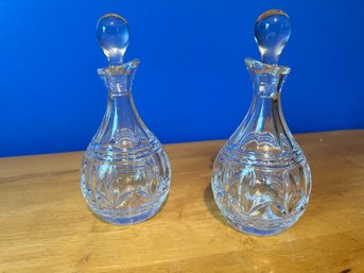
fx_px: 252
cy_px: 136
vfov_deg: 56.8
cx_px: 182
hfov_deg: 71.6
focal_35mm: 24
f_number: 1.78
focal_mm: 6.86
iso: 640
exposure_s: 1/60
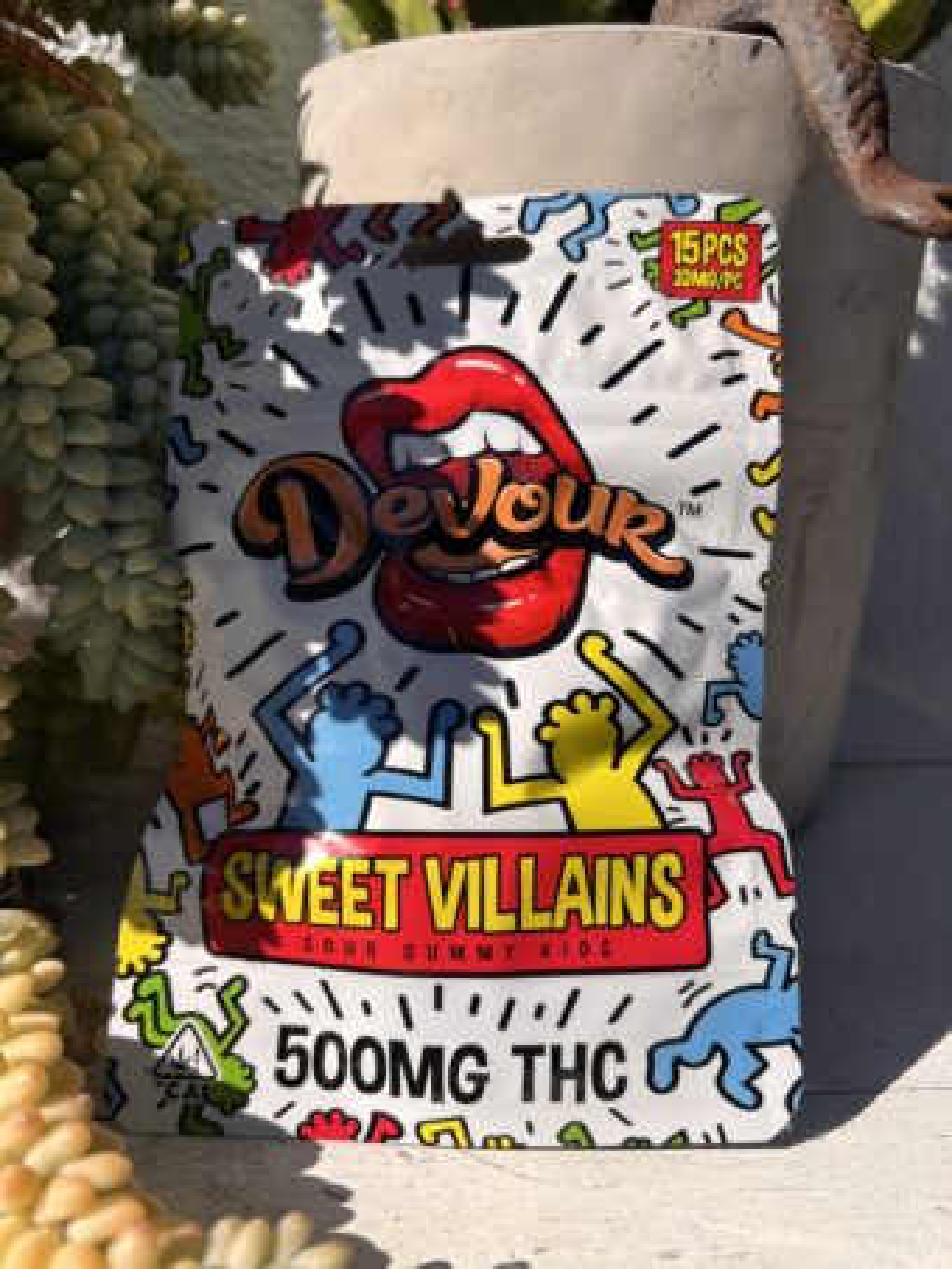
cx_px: 476
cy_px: 634
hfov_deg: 53.1
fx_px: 953
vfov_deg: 67.3
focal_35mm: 26
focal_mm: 5.7
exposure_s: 1/6211
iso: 50
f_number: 1.5
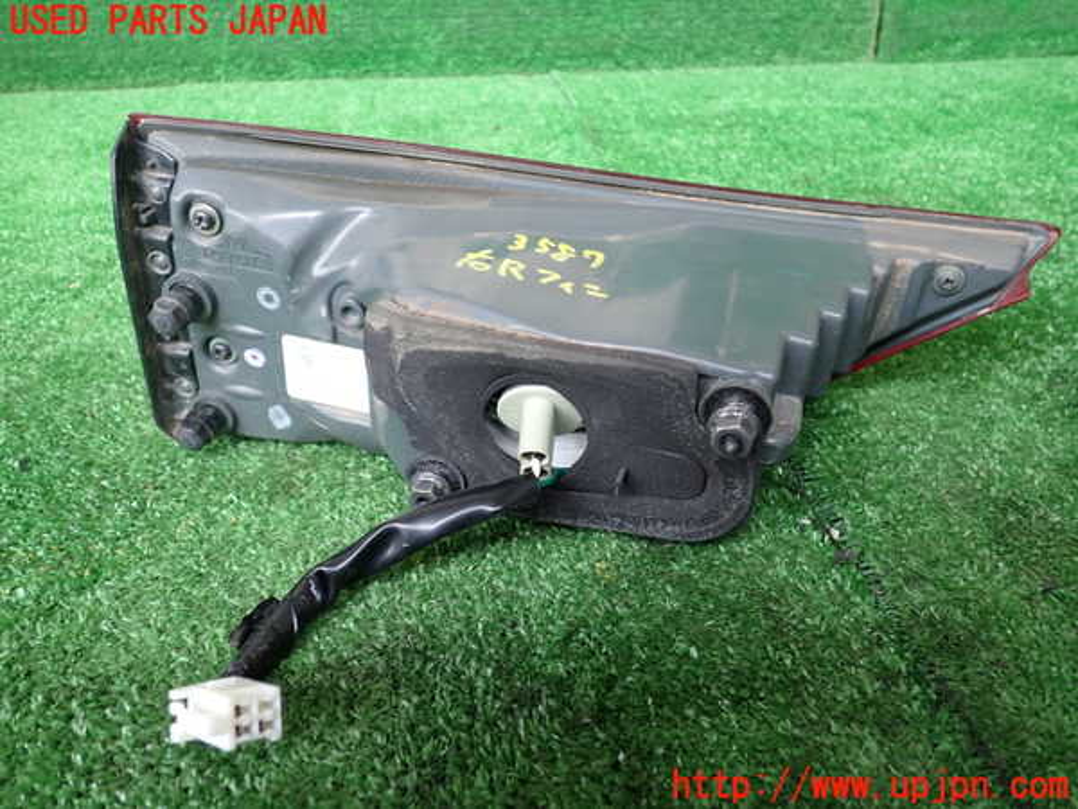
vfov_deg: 46.8
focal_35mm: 30
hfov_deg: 60.0
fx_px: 934
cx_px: 539
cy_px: 404
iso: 200
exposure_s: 1/60
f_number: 2.3
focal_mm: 5.4
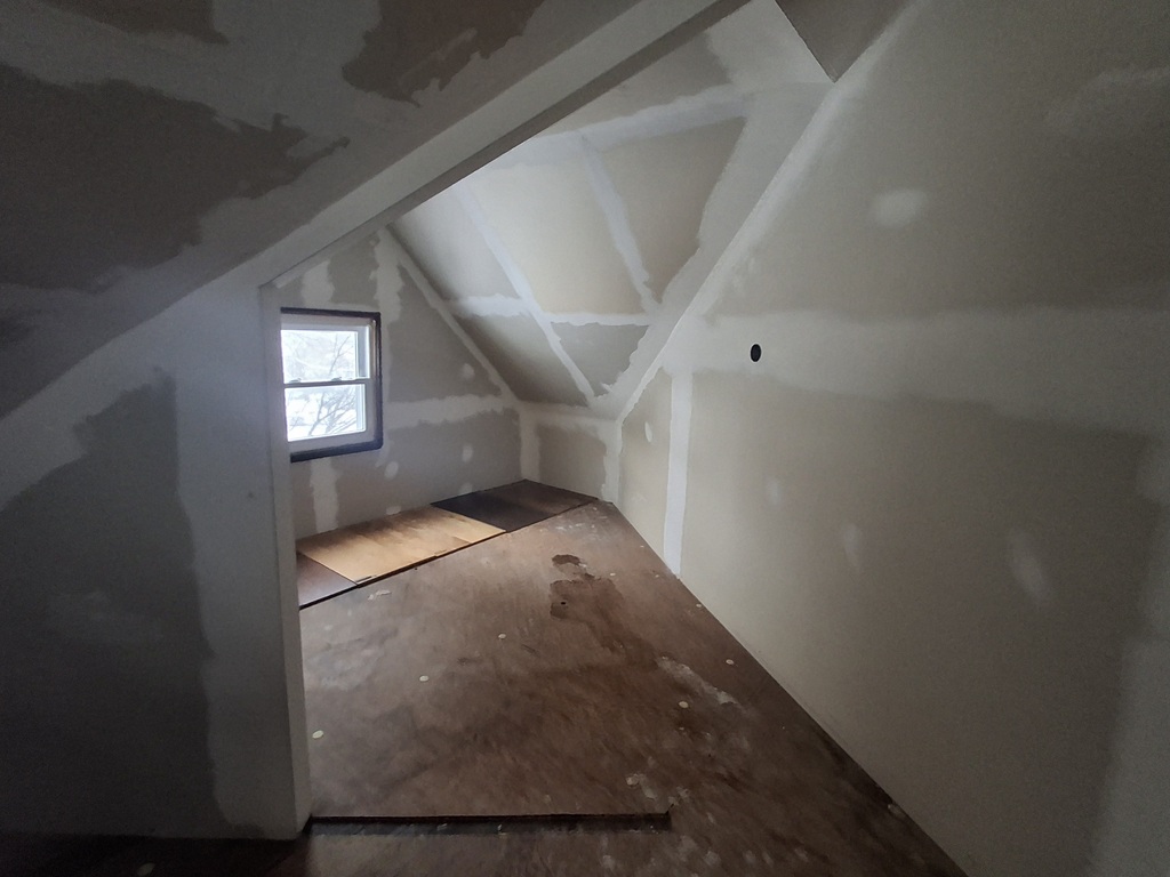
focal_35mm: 16
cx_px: 585
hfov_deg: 94.5
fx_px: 541
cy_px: 438
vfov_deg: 78.1
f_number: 2.2
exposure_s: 1/24
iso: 200
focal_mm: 1.64
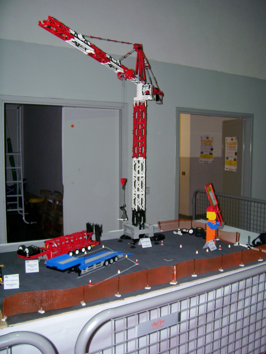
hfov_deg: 41.8
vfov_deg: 54.0
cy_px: 177
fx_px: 348
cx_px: 133
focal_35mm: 34
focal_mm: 5.6
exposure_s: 1/60
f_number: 2.7
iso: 80
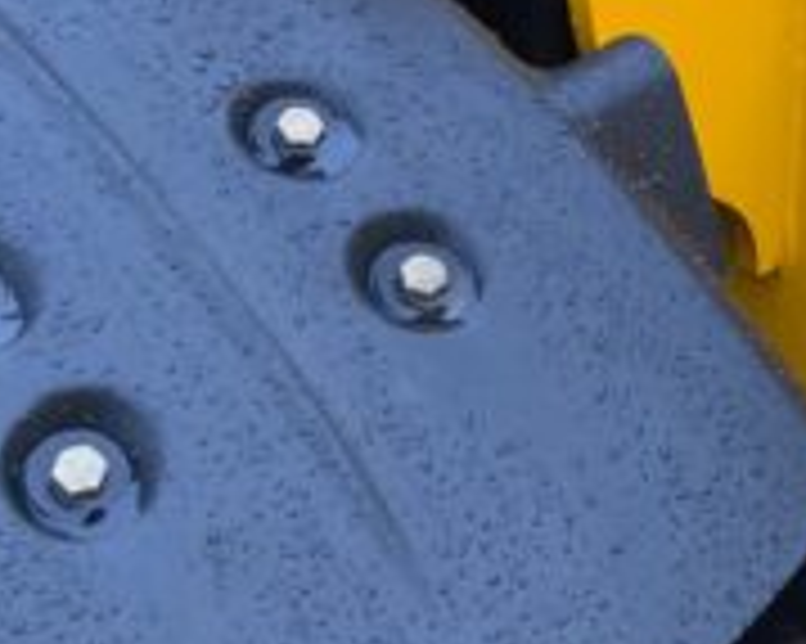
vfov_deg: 14.8
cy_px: -95
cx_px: 711
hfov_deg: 18.7
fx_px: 2408
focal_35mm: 101
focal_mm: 3
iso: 80
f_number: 1.8
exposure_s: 1/60
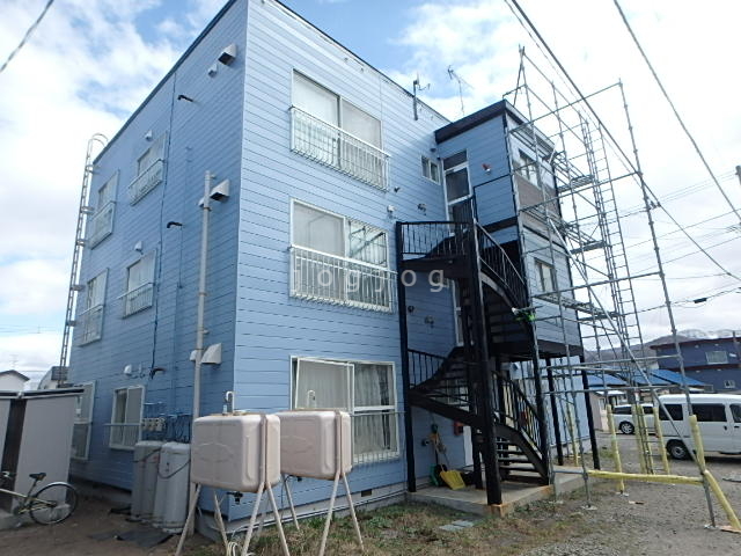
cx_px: 370
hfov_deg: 79.0
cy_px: 278
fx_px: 450
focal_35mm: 21
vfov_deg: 63.4
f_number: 3.5
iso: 125
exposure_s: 1/800
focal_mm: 3.7
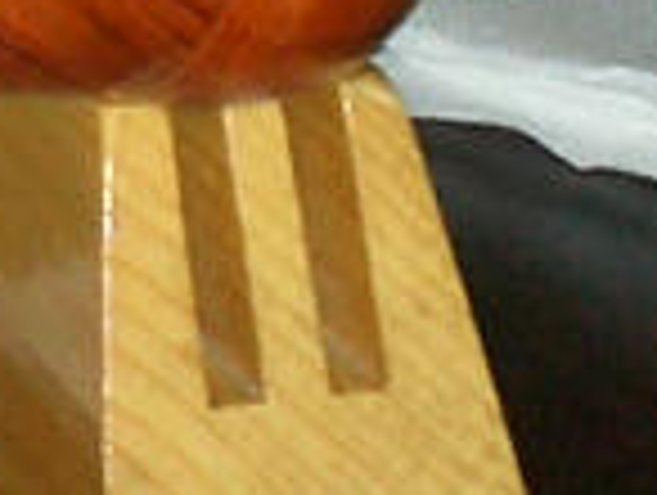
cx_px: -914
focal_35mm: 253
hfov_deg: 7.3
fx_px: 4810
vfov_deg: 5.4
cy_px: -1184
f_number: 3.5
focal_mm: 5.6
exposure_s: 1/40
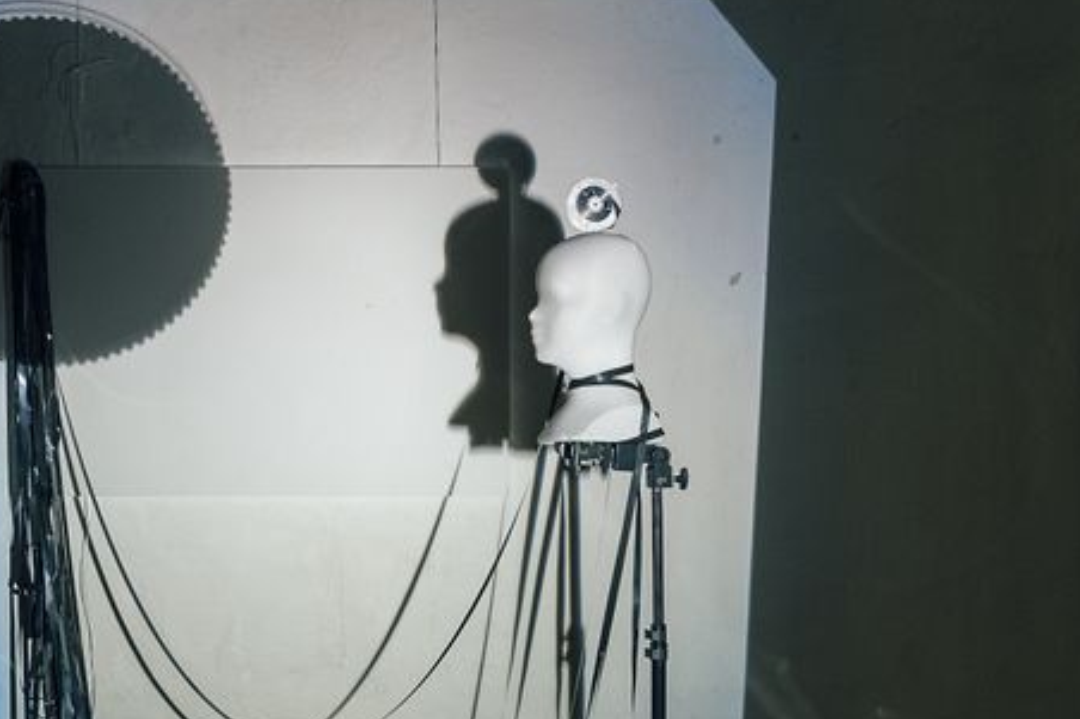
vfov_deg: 21.9
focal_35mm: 62
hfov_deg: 32.0
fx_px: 1859
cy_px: 412
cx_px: 308
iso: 800
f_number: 8
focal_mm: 35
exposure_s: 1/30
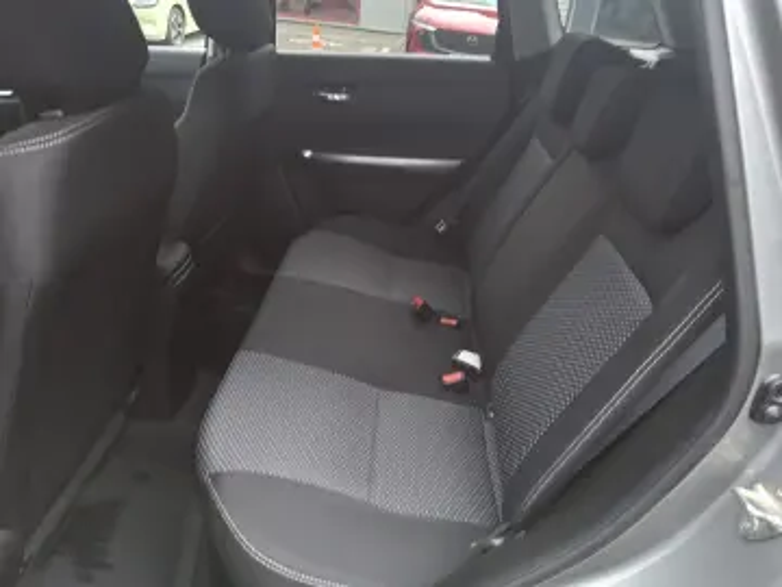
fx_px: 565
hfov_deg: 69.4
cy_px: 294
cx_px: 391
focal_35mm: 25
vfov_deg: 54.9
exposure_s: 1/100
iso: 160
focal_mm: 4.69
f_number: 1.8
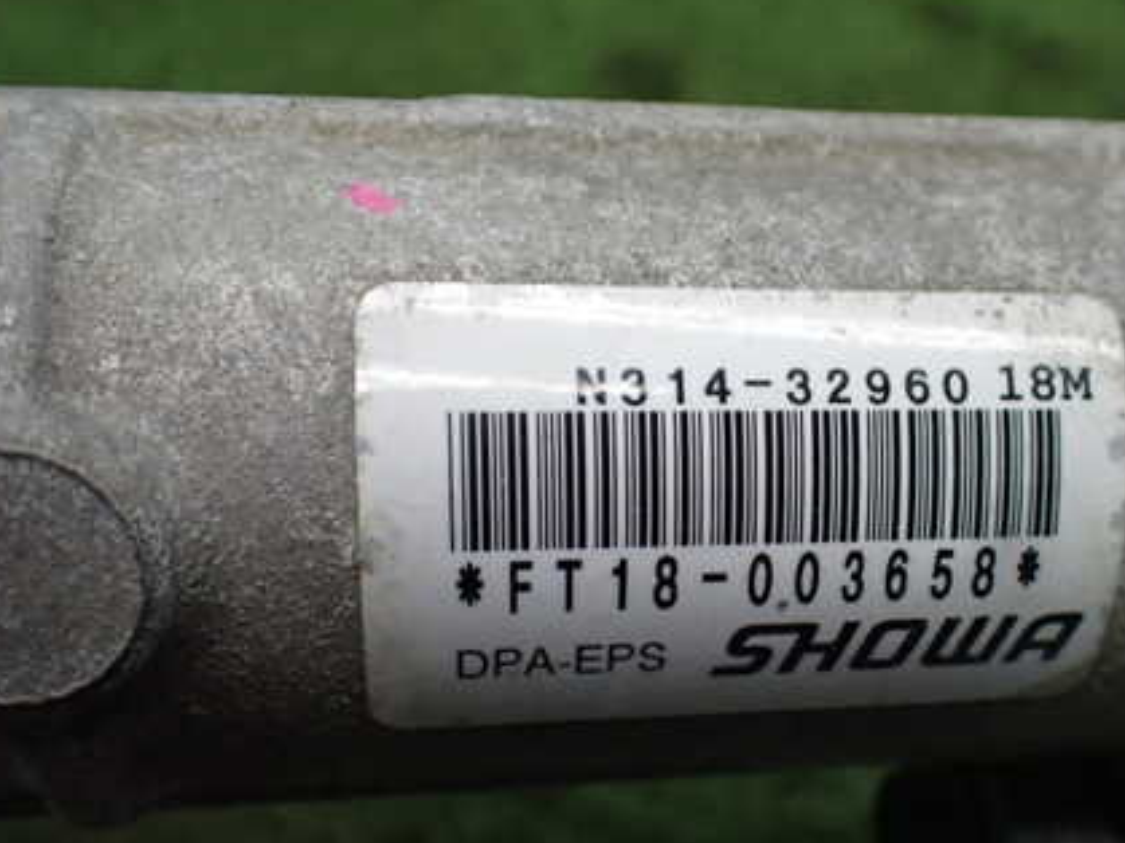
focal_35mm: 43
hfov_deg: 43.1
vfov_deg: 33.4
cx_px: 771
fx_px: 1397
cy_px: 524
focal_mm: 5.4
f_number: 2.3
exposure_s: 1/125
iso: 320
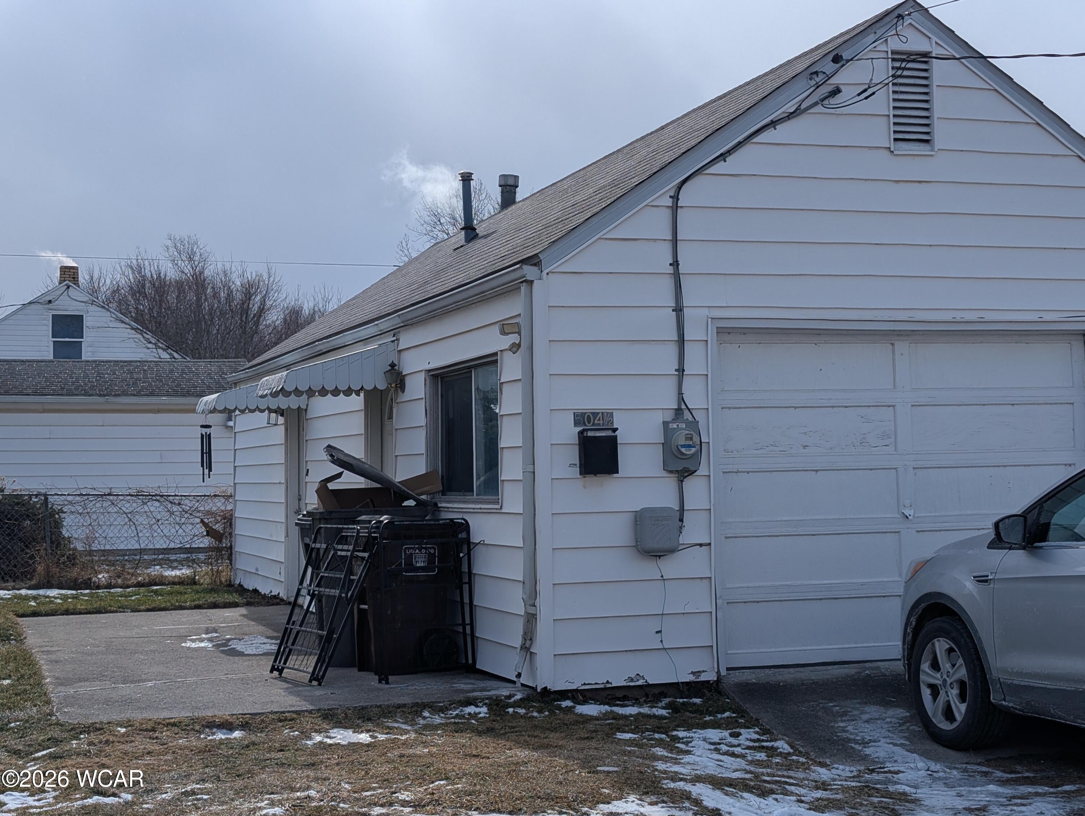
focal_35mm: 49
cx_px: 542
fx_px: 1538
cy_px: 408
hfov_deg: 38.9
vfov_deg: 29.7
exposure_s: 1/1770
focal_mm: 6.9
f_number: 1.68
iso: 19
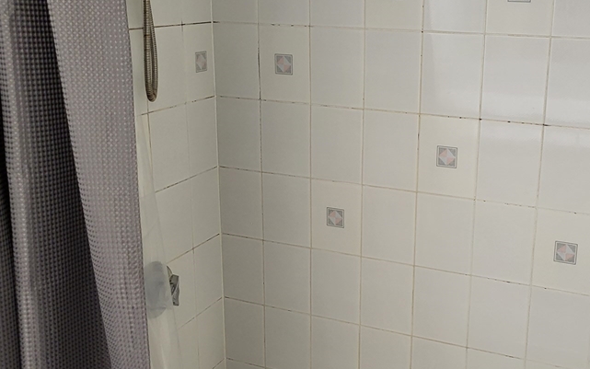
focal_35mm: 44
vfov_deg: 29.2
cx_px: 376
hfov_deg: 44.8
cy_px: 167
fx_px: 708
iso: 200
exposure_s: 1/60
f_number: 1.8
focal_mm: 5.4
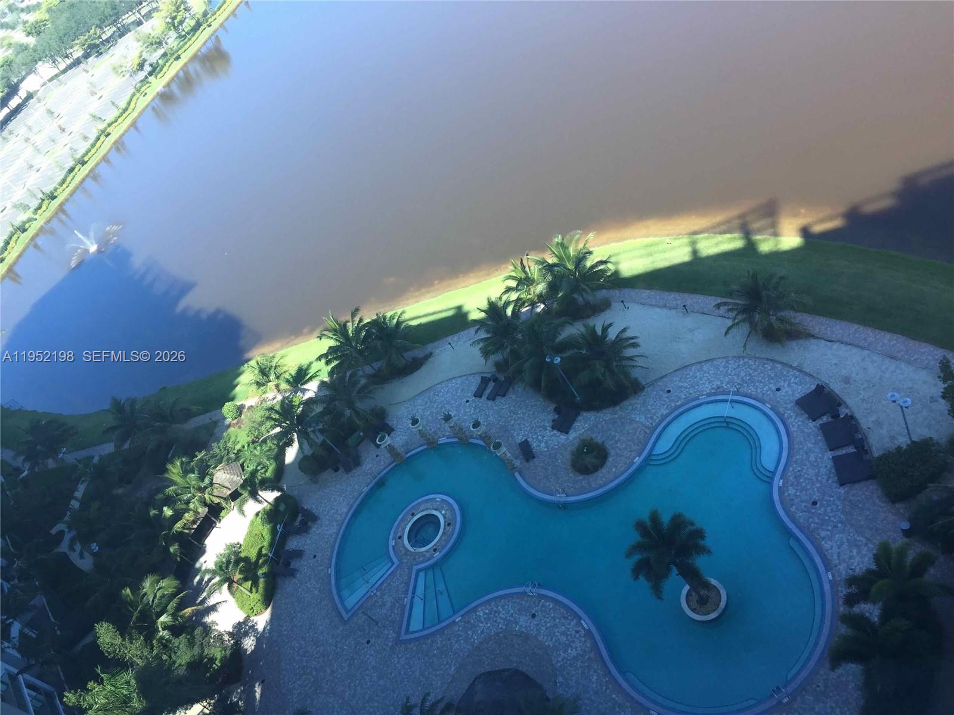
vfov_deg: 48.2
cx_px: 477
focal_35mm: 29
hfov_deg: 61.7
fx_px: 799
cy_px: 358
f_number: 2.2
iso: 32
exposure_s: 1/207
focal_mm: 4.15
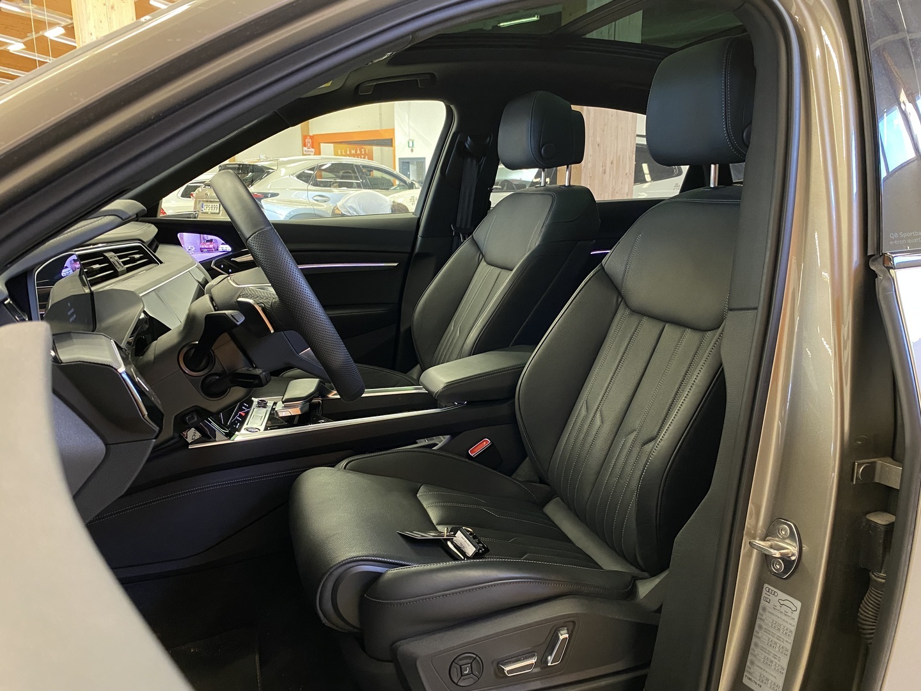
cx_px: 460
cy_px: 346
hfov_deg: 67.3
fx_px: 692
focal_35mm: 26
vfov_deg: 53.1
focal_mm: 4.25
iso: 500
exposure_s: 1/33
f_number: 1.8
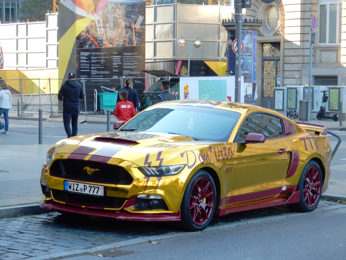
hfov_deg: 16.8
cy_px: 130
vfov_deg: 12.7
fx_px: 1169
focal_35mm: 117
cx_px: 173
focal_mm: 20.9
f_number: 5.6
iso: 125
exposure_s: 1/30
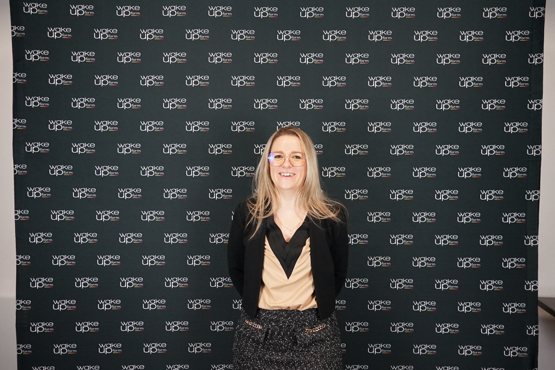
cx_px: 278
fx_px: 509
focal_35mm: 33
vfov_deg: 40.0
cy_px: 185
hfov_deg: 57.2
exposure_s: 1/160
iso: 2500
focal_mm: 22
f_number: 4
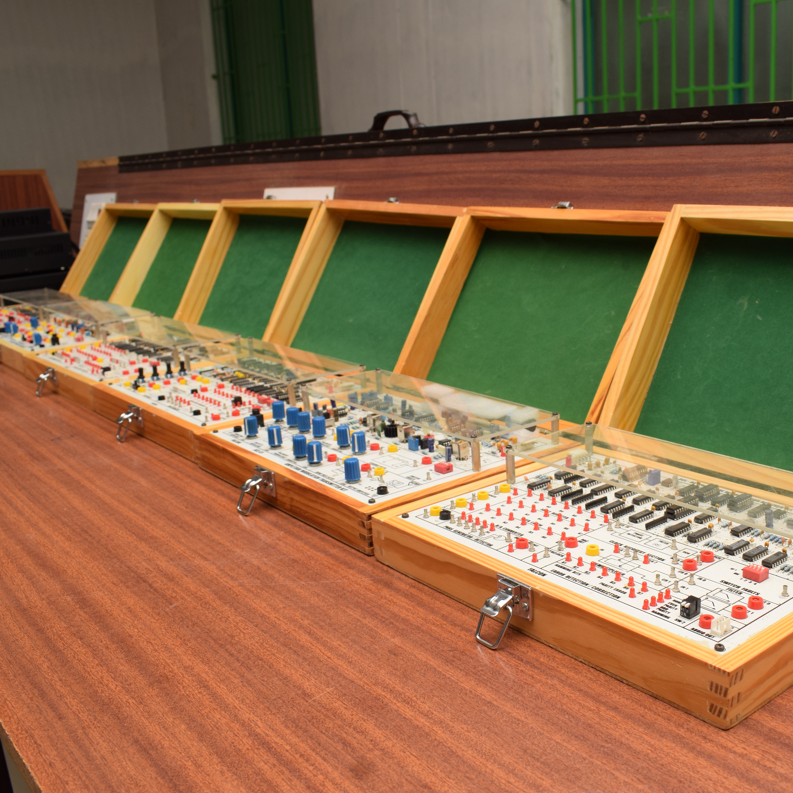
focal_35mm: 35
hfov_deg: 46.8
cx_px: 491
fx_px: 907
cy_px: 403
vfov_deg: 47.2
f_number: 8
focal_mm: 18
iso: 320
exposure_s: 1/125
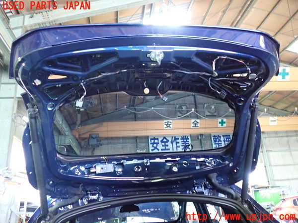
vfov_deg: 46.8
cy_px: 112
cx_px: 149
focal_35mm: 30
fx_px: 258
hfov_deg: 60.0
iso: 800
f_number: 2.3
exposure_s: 1/25
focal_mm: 5.4
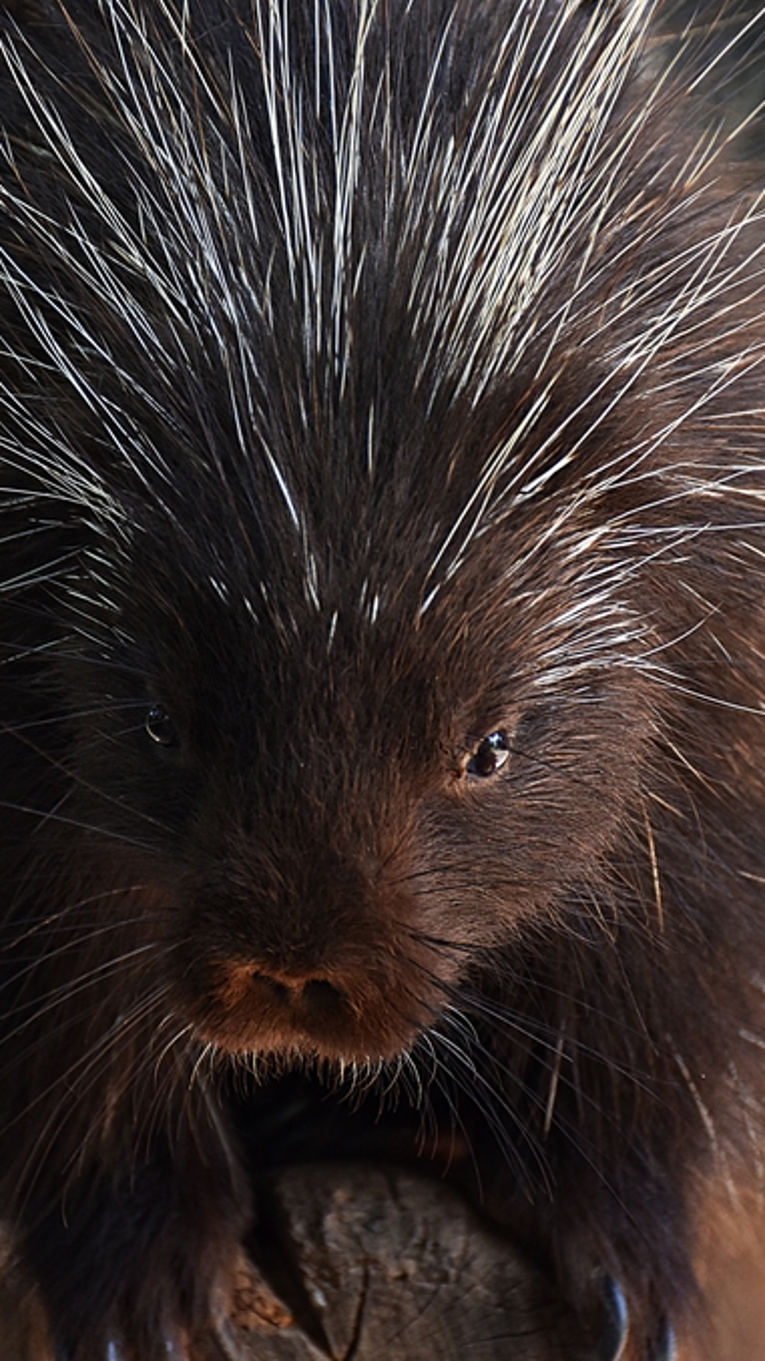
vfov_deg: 10.7
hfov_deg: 6.0
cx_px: 305
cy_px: 677
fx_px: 7282
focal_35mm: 202
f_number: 5.3
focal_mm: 85
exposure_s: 1/250
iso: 560
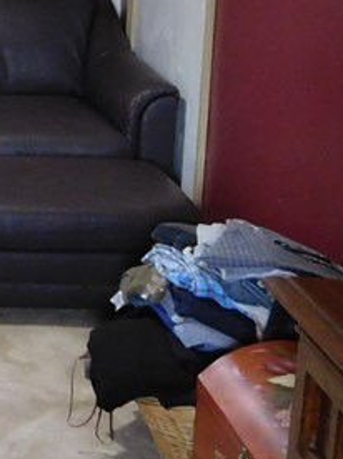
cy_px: 13
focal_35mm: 93
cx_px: -468
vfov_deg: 20.5
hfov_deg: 12.6
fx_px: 1230
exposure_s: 1/8
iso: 400
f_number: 3.4
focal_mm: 4.5
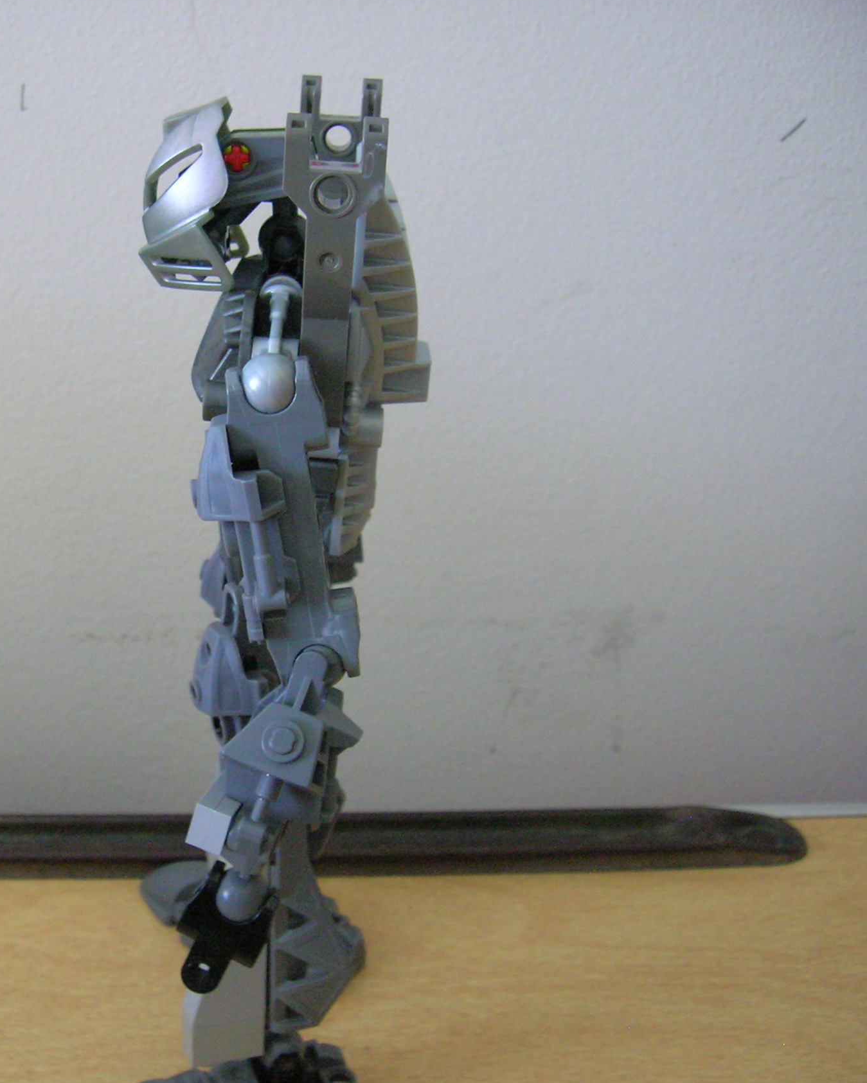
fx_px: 1443
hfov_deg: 32.6
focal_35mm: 45
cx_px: 184
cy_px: 540
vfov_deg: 41.2
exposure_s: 1/1.1
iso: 200
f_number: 2.9
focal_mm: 5.7
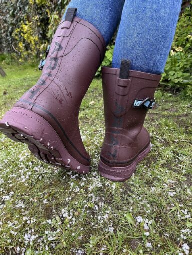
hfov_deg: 53.1
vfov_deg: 67.3
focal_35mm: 26
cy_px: 128
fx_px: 192
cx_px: 96
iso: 160
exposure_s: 1/60
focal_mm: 5.1
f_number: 1.6
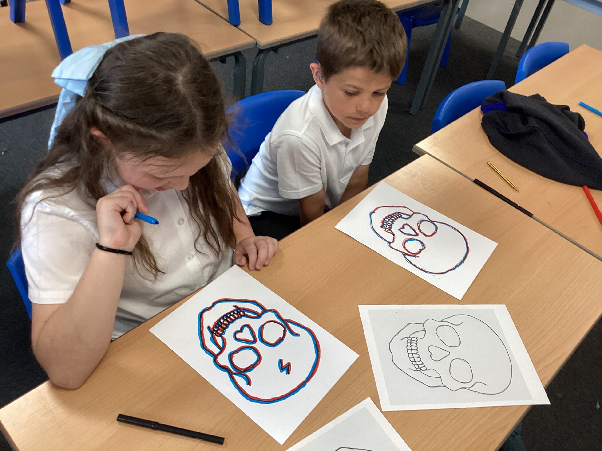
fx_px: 539
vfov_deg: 45.4
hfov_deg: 58.4
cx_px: 301
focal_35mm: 31
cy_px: 226
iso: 100
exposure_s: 1/50
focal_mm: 3.3
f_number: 2.4
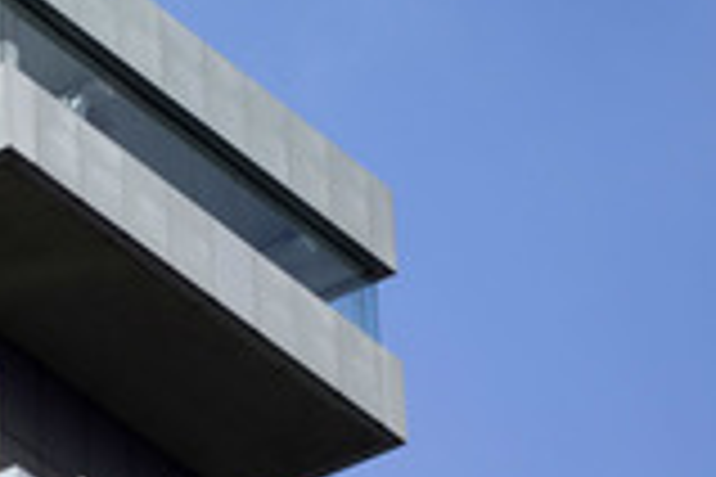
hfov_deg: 5.7
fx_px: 7159
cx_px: 61
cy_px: 315
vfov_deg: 3.8
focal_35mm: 360
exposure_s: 1/2000
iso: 160
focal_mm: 127
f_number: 5
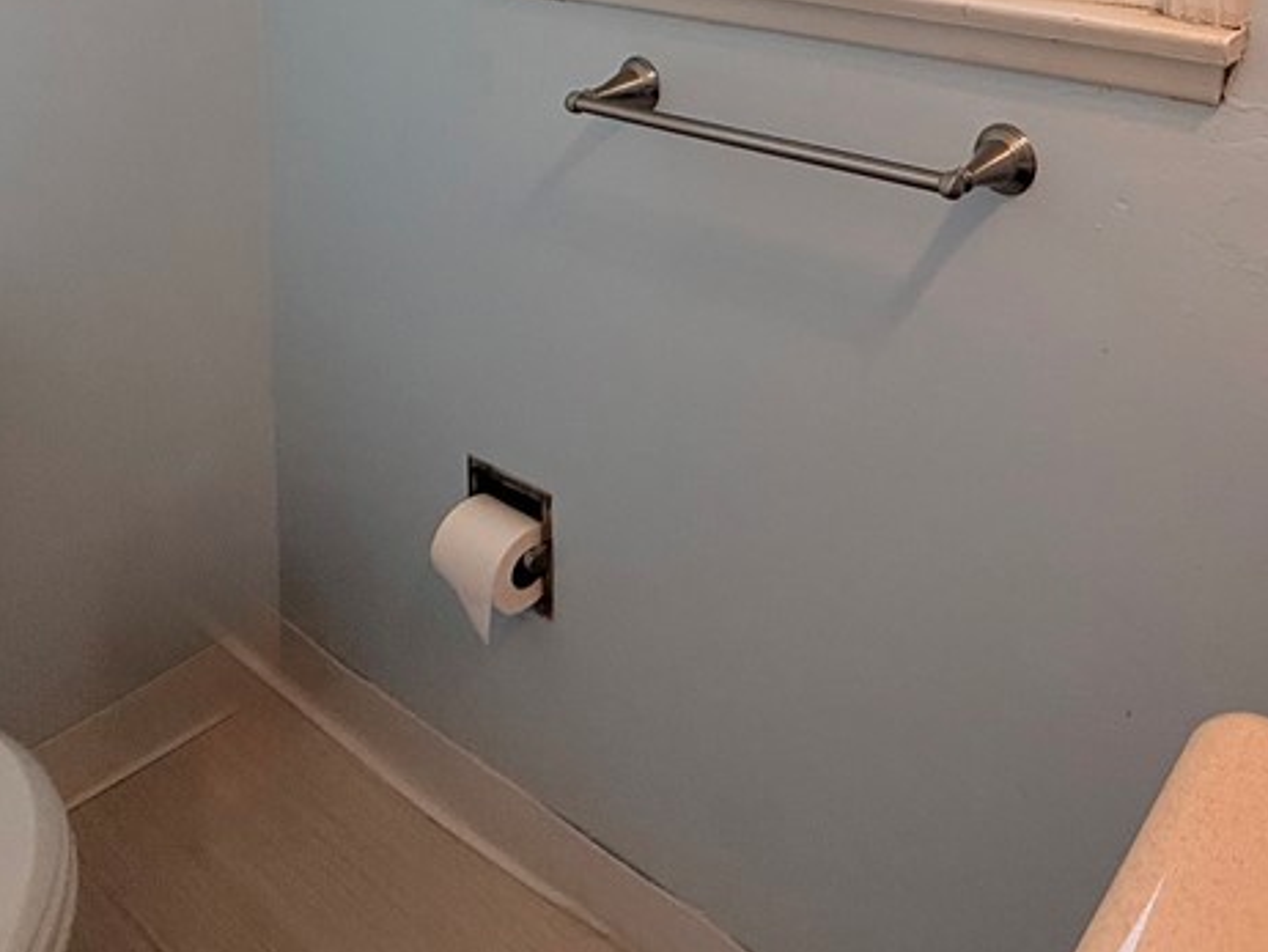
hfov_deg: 54.5
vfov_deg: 38.2
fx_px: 1136
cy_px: -80
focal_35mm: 31
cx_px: 1005
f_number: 2.2
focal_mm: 2.22
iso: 100
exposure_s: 1/120
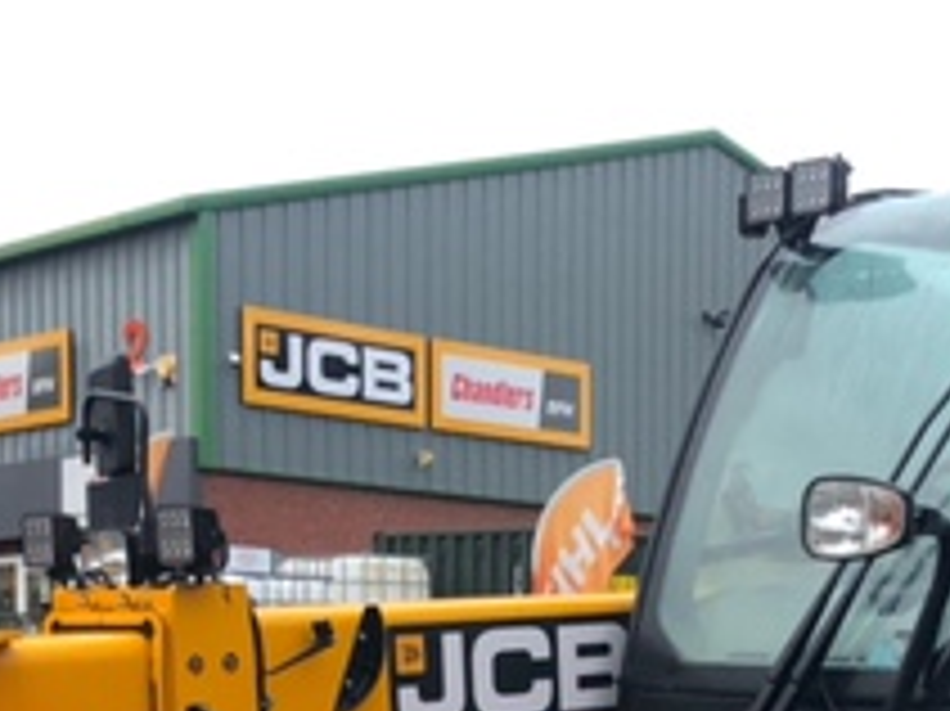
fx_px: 2331
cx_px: 540
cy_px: 900
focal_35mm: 85
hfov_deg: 23.0
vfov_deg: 16.5
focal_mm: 4
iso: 64
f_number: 1.8
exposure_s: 1/120
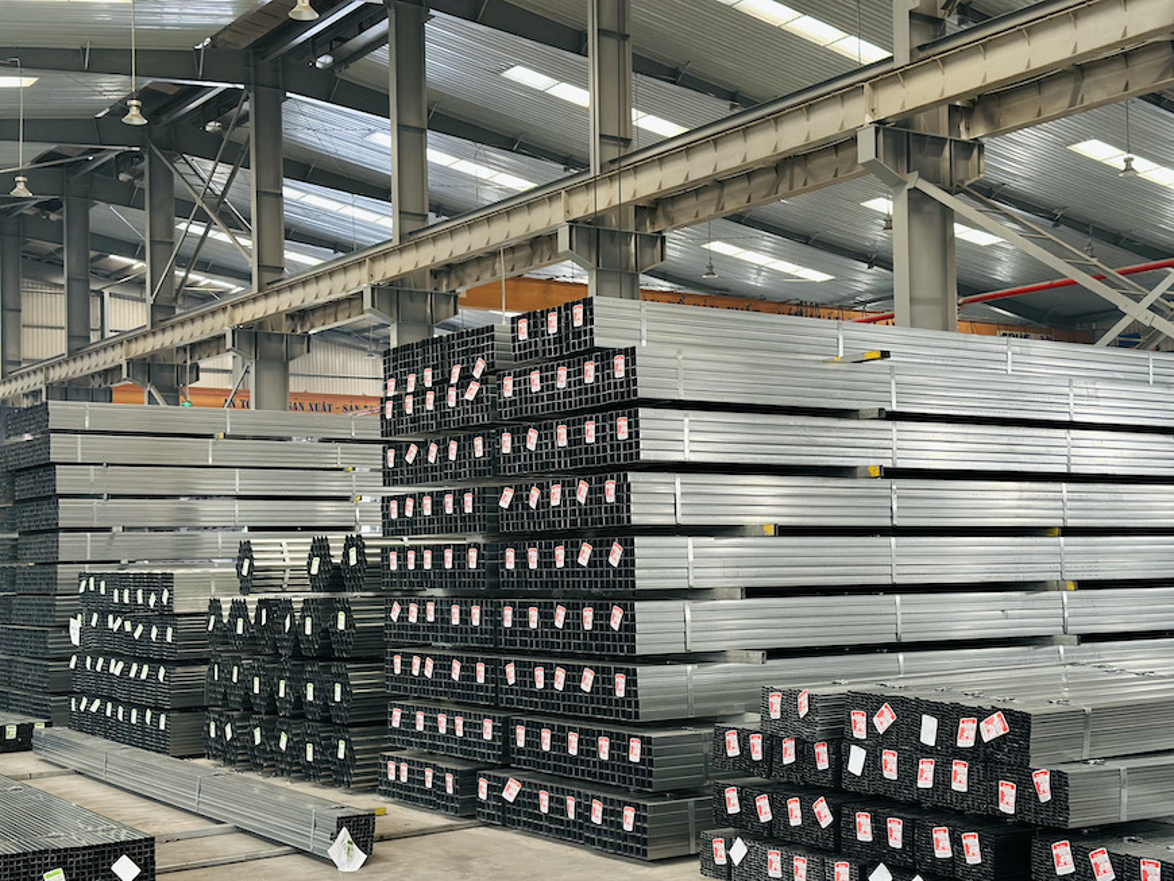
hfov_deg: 39.6
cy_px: 440
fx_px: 1628
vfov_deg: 30.3
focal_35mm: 48
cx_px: 587
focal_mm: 6.86
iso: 250
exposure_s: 1/60
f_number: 1.78
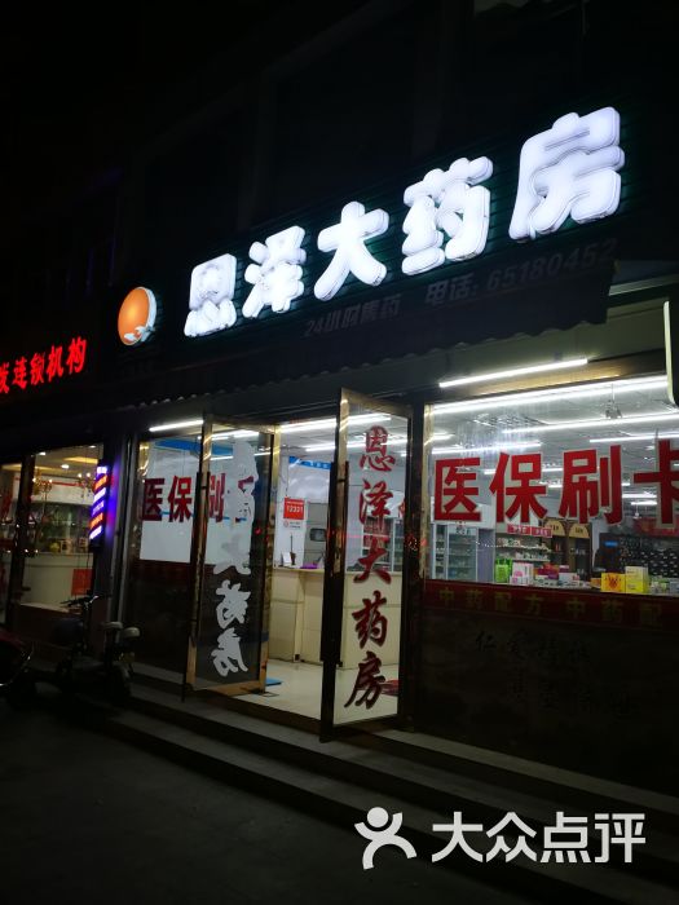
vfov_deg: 65.3
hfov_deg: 51.4
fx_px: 706
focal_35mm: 27
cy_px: 452
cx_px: 340
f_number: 2.2
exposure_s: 1/50
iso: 160
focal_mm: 3.95
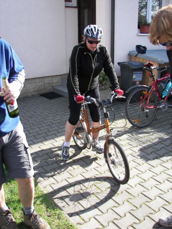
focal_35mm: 36
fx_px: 239
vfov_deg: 51.4
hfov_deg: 39.6
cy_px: 114
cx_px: 86
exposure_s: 1/160
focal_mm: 6
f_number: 2.8
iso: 50
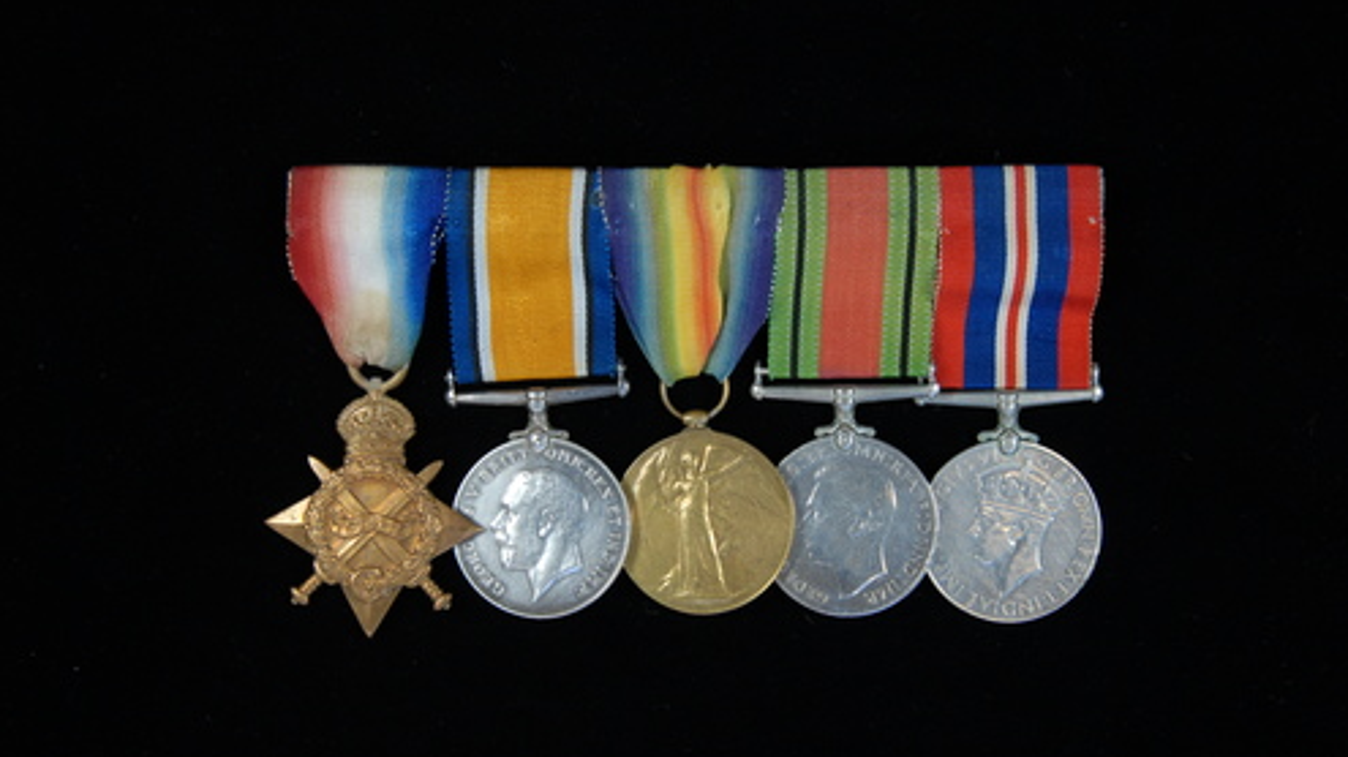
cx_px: 675
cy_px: 404
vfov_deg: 16.8
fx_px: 2556
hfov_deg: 29.5
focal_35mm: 72
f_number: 5.6
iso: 160
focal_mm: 45
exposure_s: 1/30
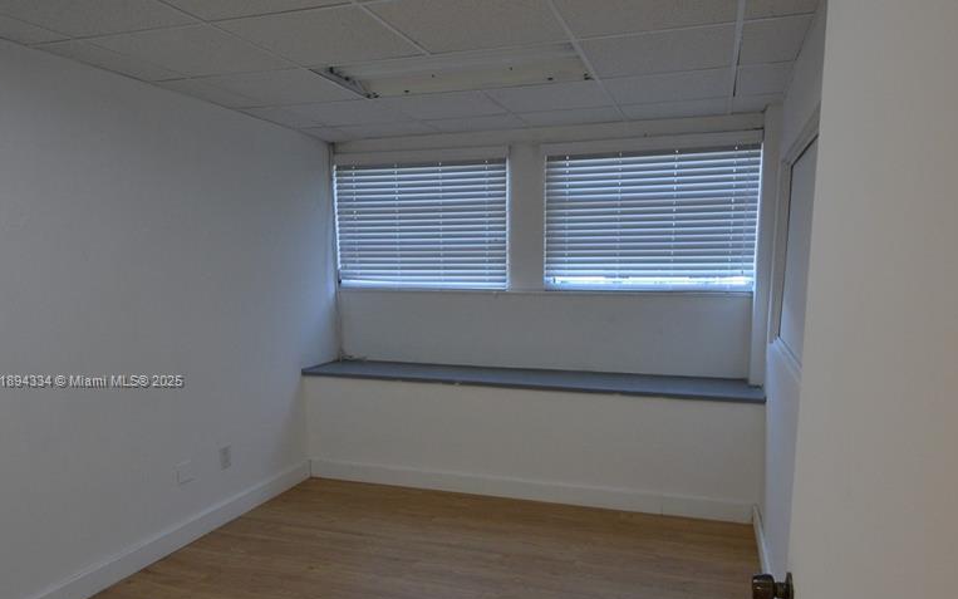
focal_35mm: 24
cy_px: 382
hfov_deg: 74.8
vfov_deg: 50.5
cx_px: 480
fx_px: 627
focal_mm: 10
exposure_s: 1/80
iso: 400
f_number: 8
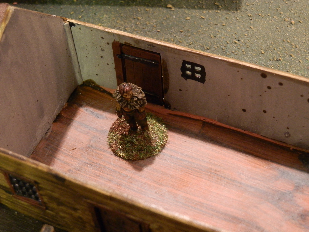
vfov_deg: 24.0
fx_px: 545
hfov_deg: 31.7
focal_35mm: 61
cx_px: 154
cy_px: 116
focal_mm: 10.99
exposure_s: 1/8
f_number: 3.7
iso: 320
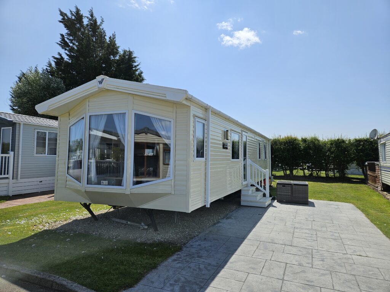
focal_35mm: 23
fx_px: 259
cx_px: 195
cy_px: 146
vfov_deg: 58.9
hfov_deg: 73.9
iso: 25
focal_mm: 5.4
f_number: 1.8
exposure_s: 1/2905
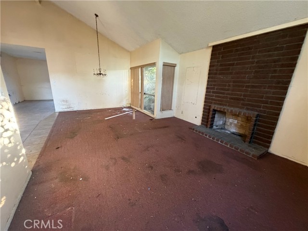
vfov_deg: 85.7
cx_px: 154
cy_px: 116
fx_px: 125
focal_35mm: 14
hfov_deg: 102.1
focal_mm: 2.22
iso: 500
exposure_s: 1/60
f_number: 2.2
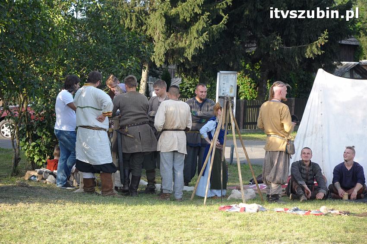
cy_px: 122
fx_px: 1069
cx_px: 184
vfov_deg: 13.0
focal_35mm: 105
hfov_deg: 19.5
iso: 800
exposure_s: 1/500
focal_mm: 70
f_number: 5.6
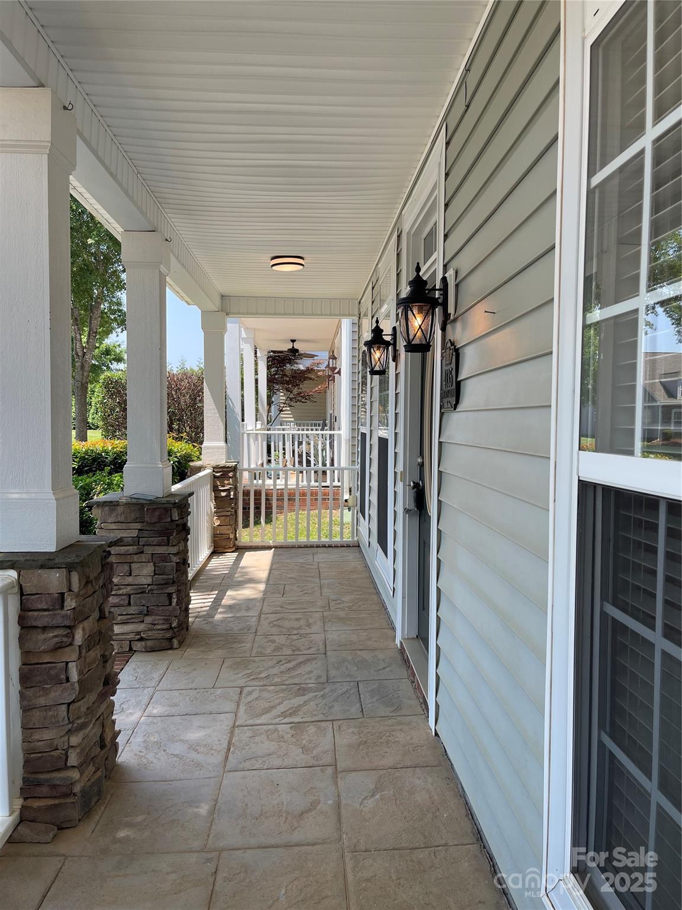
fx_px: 657
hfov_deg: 54.9
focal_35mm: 25
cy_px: 455
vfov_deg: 69.4
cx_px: 341
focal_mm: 5.1
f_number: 1.6
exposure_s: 1/801
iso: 32
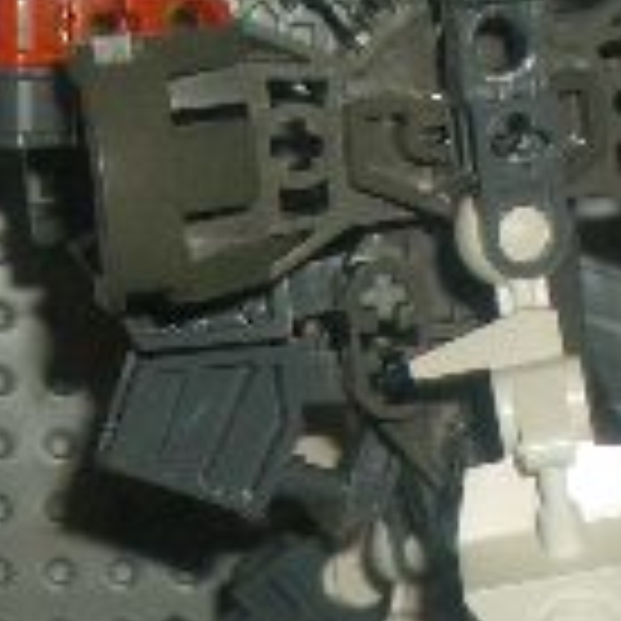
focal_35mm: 201
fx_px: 4080
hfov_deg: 8.7
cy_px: 1062
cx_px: 126
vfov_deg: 8.4
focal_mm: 8.2
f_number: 3.1
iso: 100
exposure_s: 1/60
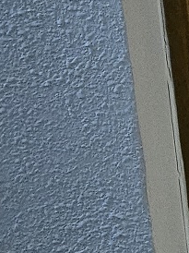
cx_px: 533
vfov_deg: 24.7
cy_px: 9
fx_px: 554
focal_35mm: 76
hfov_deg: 12.1
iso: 800
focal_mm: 2.2
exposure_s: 1/33.3
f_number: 2.2
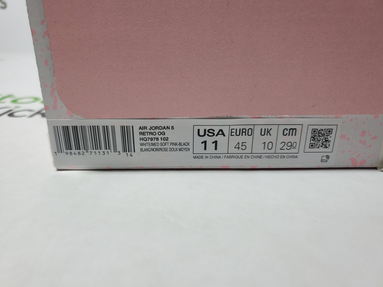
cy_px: 144
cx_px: 192
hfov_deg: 67.3
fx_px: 288
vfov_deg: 53.1
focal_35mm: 26
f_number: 1.5
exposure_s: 1/444
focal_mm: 4.3
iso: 50
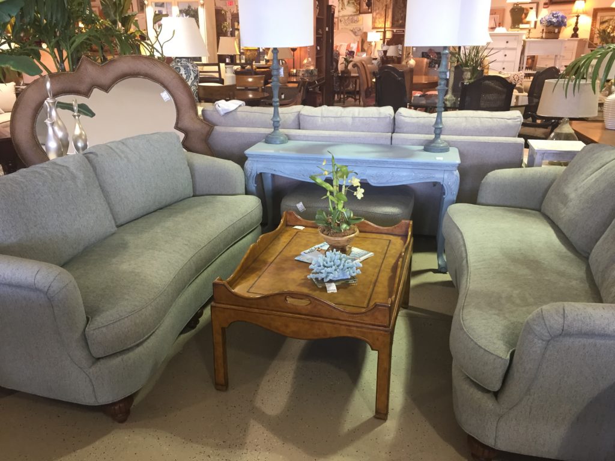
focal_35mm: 29
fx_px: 515
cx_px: 308
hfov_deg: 61.7
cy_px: 230
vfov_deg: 48.2
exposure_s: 1/30
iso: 100
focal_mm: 4.15
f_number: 2.2
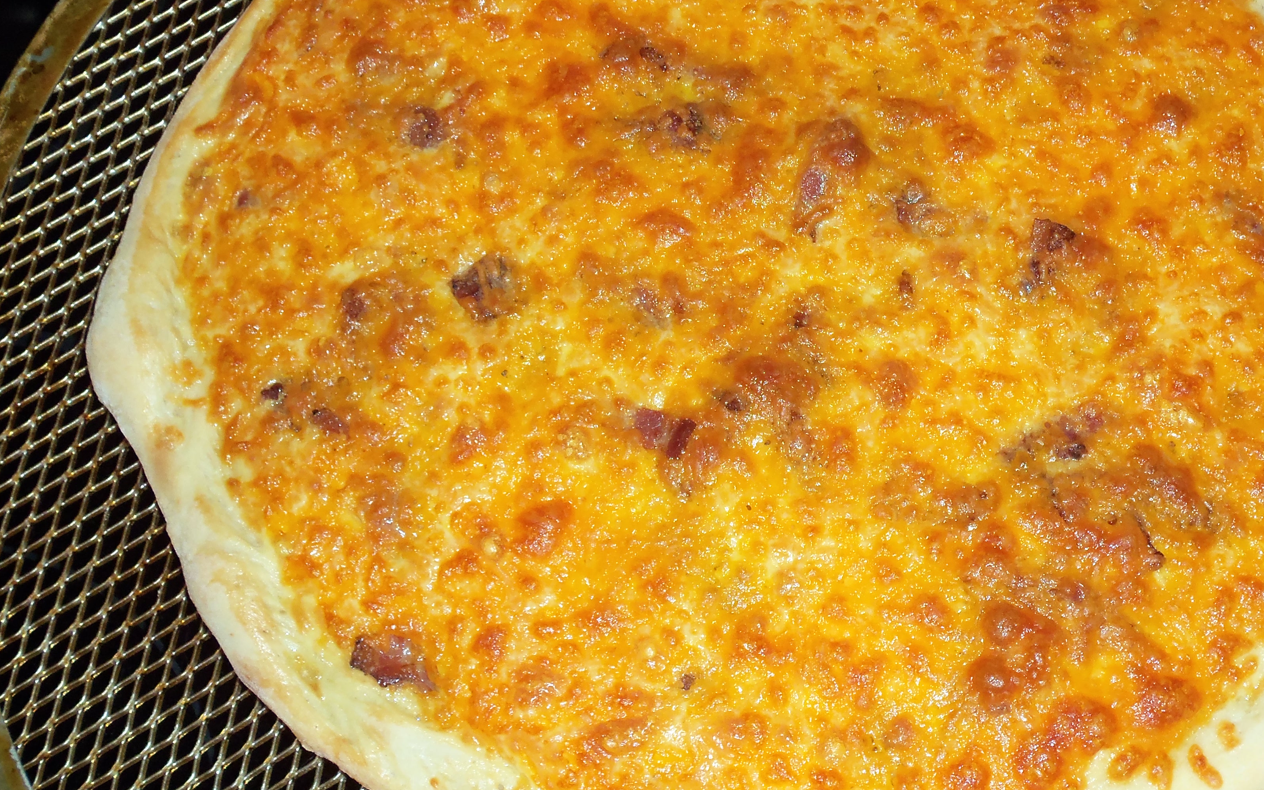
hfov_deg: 30.1
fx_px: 2342
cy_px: 342
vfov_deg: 19.1
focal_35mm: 68
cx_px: 777
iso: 100
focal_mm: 8.7
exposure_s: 1/30
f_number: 3.9
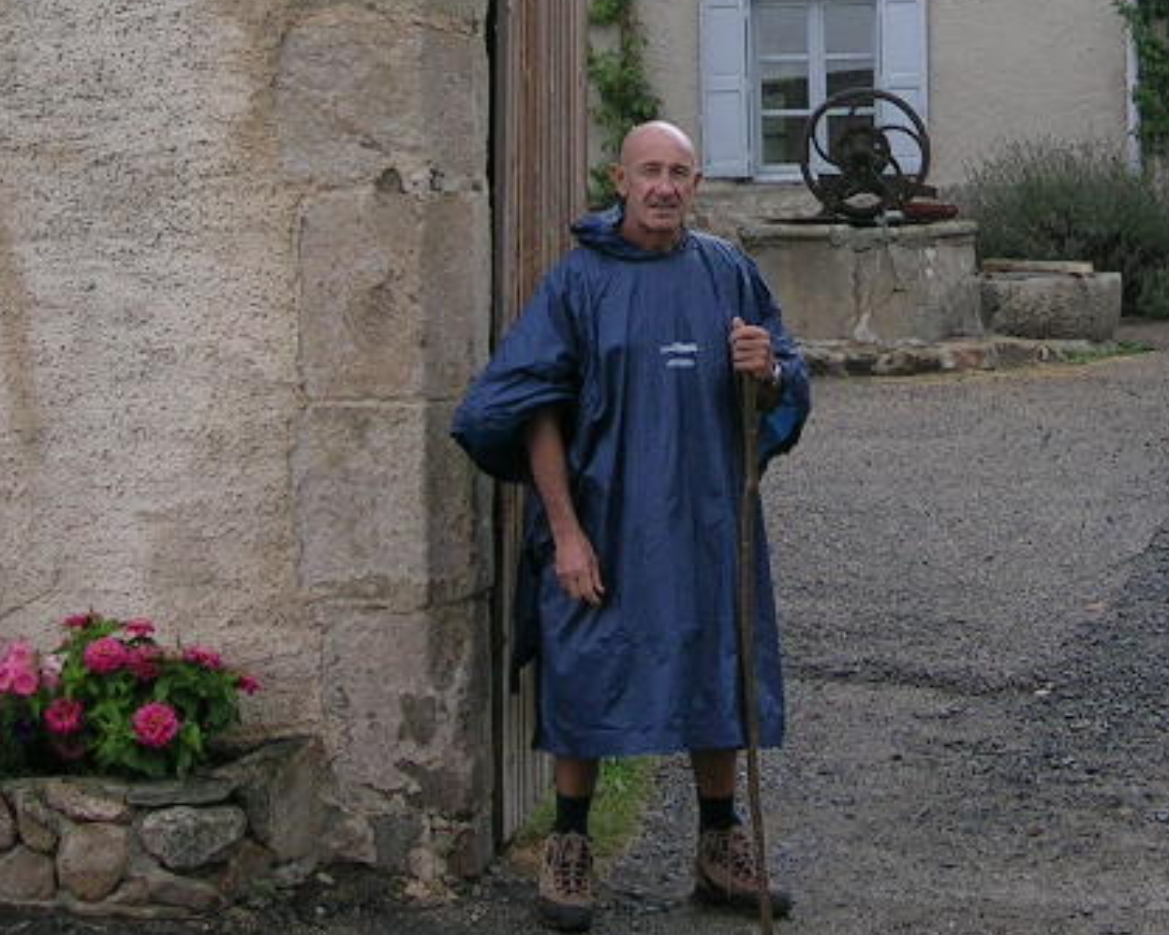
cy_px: 3
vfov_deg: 17.8
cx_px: 894
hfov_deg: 22.5
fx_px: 2907
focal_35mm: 84
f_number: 4.8
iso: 50
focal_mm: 5.4
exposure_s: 1/139
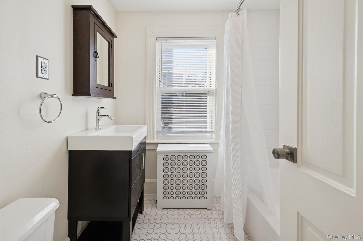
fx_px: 141
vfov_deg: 81.1
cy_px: 120
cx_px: 182
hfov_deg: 104.3
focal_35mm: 14
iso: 200
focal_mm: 14
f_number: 11
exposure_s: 1/50
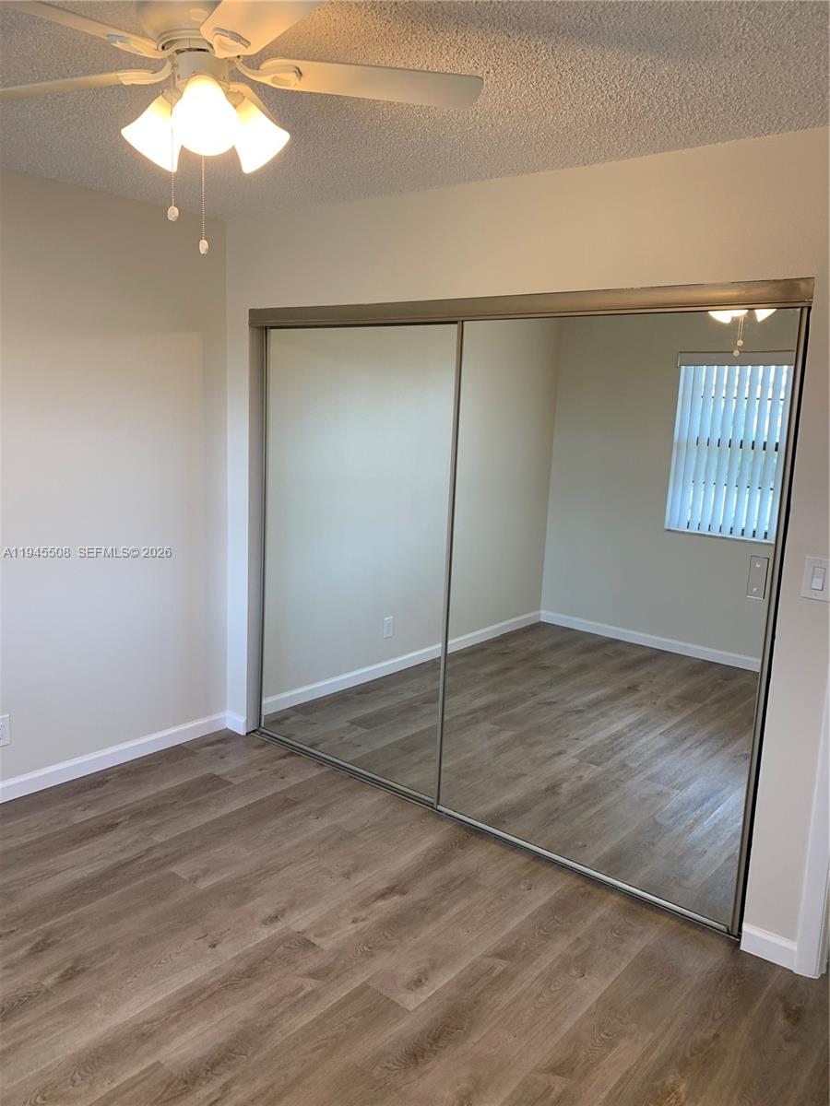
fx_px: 831
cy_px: 553
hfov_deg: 53.1
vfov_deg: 67.3
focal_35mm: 26
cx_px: 415
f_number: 1.8
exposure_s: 1/60
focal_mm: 4.25
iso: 64
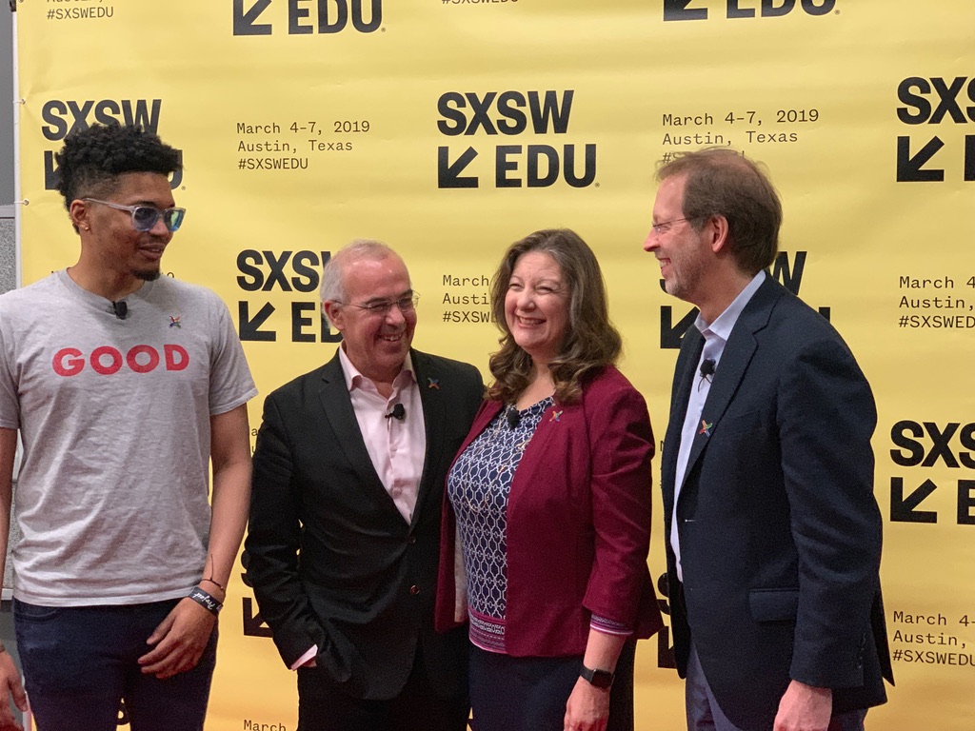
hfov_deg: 36.8
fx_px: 1465
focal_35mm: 52
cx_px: 488
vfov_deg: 28.0
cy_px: 366
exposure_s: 1/60
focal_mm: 6
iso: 320
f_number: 2.4
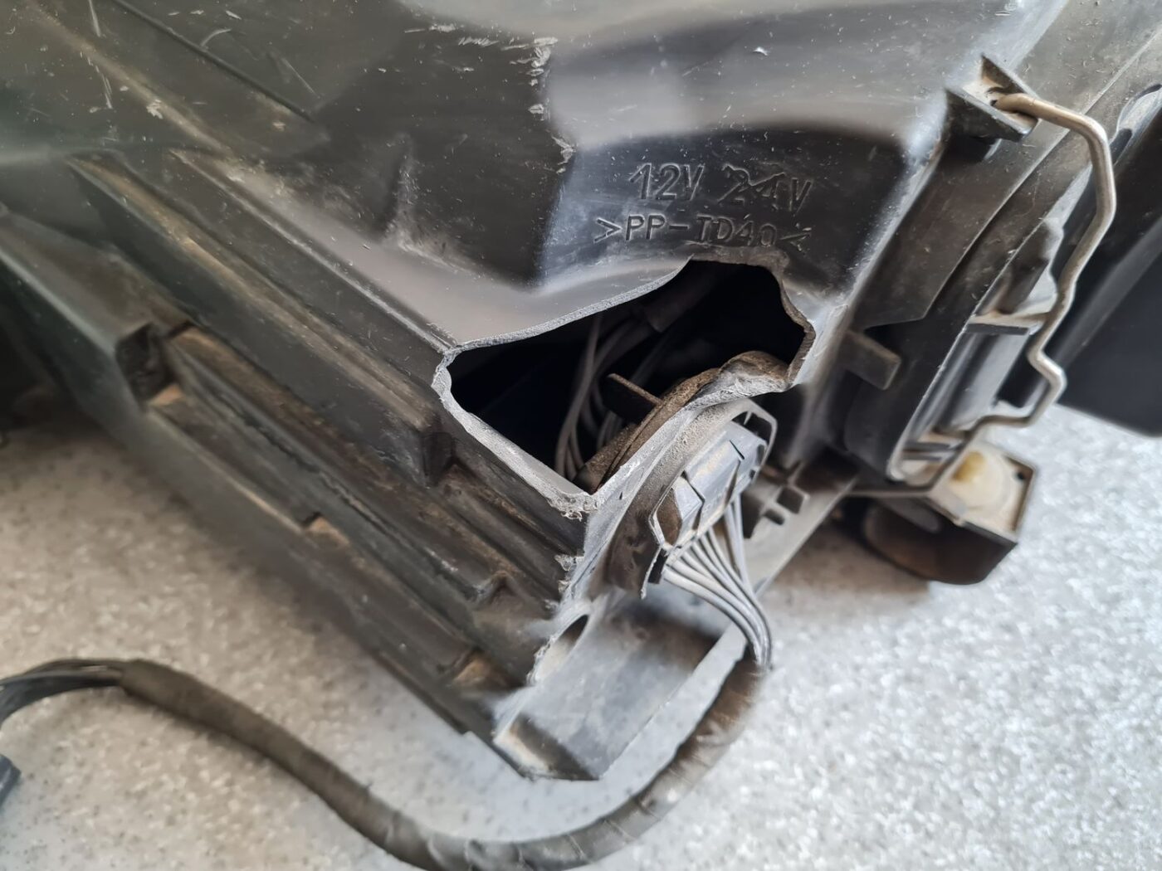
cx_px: 581
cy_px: 436
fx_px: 873
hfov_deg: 67.3
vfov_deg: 53.1
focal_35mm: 26
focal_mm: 5.4
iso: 200
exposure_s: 1/50
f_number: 1.8
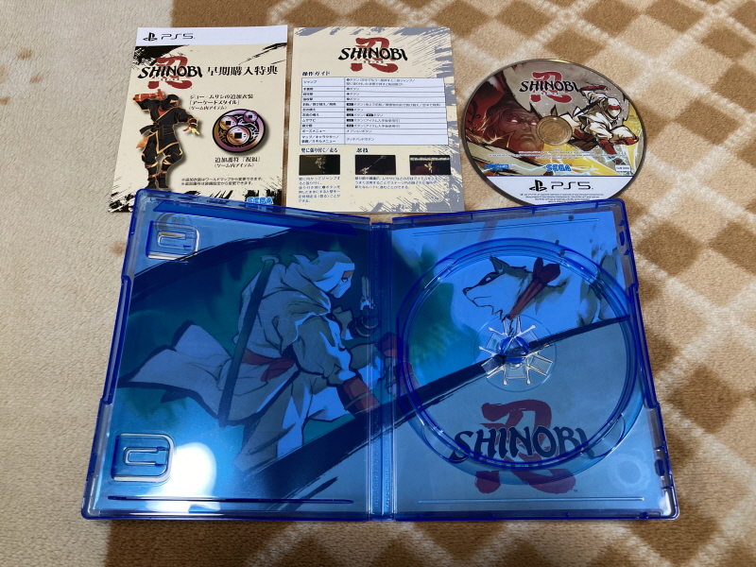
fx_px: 612
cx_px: 378
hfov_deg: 63.4
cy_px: 284
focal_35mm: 28
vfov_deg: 49.7
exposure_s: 1/50
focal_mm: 3.99
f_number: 1.8
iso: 80
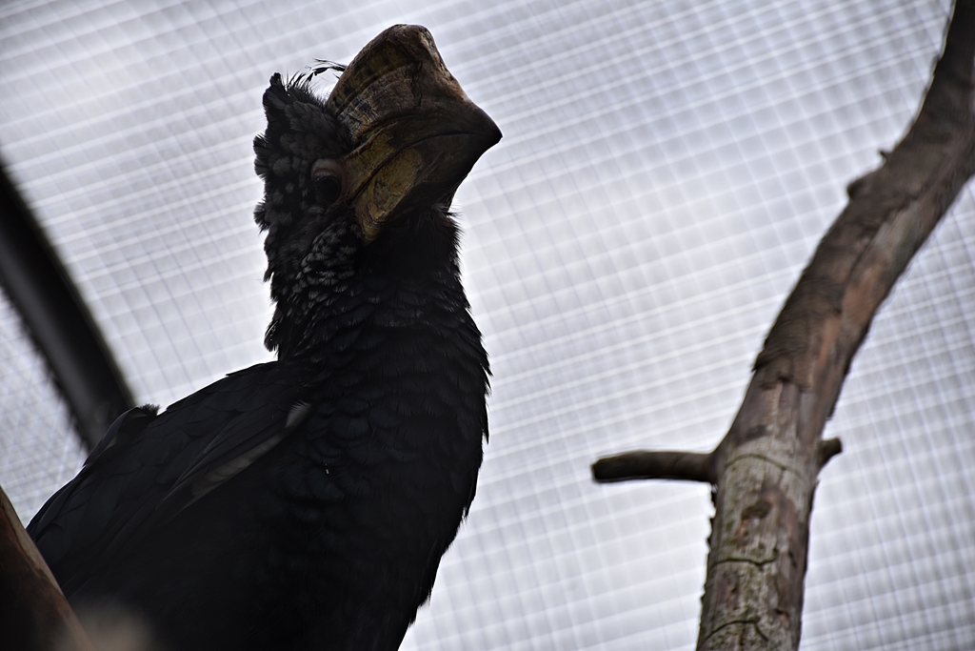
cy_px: 326
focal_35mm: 210
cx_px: 488
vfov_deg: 6.5
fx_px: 5688
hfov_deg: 9.8
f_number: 6.3
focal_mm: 140
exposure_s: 1/640
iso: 200
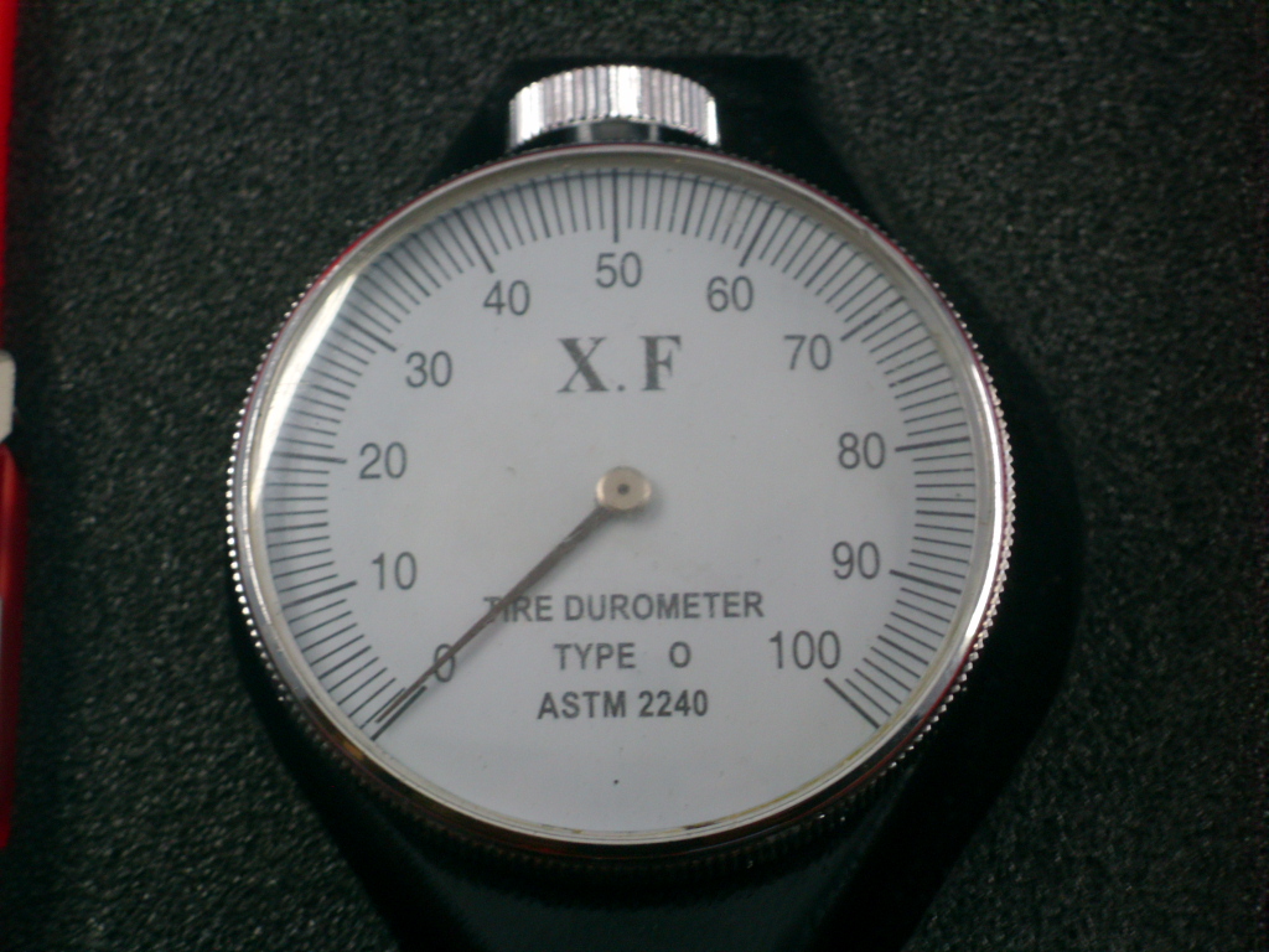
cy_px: 476
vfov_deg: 10.2
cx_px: 634
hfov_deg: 13.6
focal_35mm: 145
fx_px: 5316
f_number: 4.1
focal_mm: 24.2
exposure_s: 1/21
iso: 100
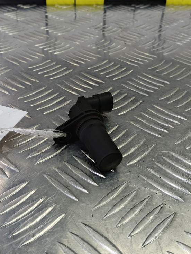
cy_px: 128
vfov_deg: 56.8
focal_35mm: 32
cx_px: 86
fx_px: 235
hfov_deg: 44.1
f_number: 1.6
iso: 105
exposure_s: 1/33.3
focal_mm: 4.11
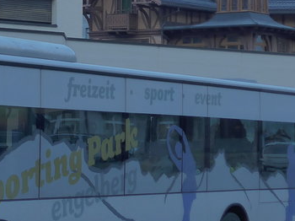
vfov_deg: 9.8
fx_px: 1286
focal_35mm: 151
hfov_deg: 12.8
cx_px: -53
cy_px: 46
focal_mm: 9
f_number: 2.8
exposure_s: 1/320
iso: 160
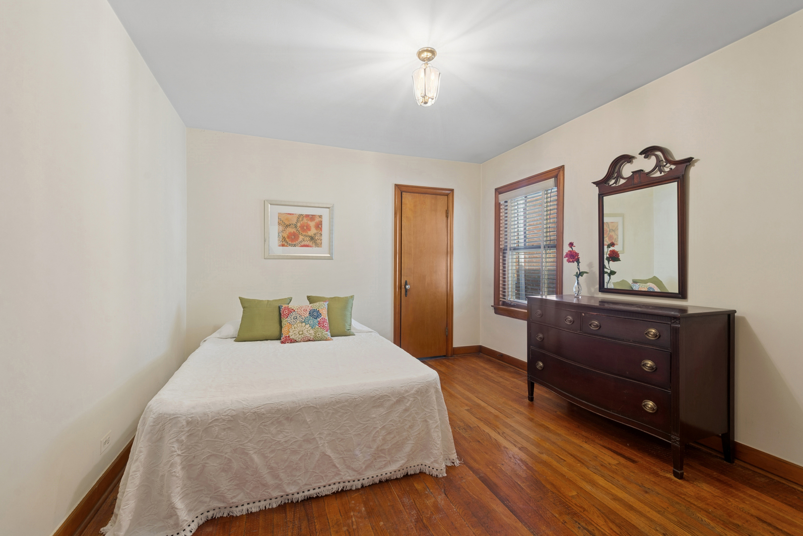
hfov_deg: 100.4
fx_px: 335
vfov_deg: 77.4
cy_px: 268
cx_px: 402
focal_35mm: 15
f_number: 8
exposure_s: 1/8
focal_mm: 15
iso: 200
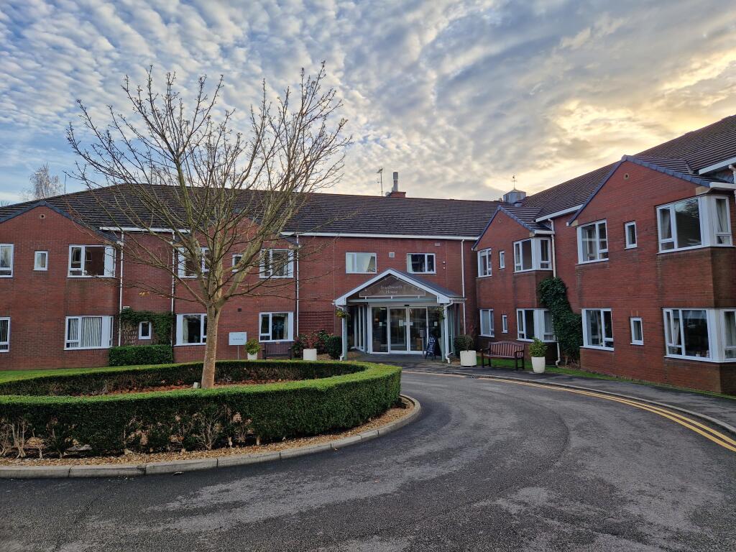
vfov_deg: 58.9
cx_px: 368
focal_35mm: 23
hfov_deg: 73.9
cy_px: 276
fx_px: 489
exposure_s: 1/278
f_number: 1.8
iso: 50
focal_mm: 5.4
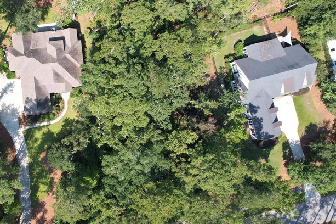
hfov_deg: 46.2
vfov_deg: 34.2
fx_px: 364
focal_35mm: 39
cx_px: 53
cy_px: 114
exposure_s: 1/640
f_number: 2.8
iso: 100
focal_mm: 8.38
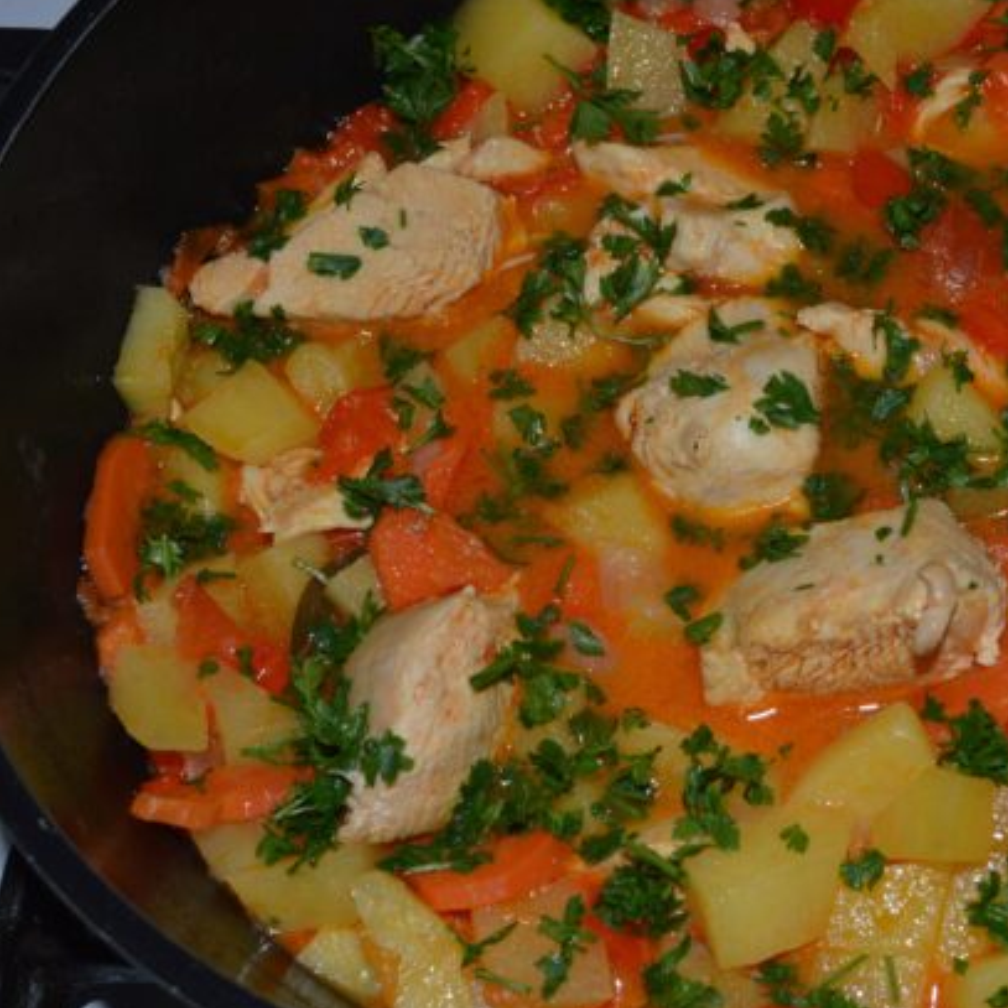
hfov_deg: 29.6
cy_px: 529
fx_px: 1878
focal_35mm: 57
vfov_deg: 30.0
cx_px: 745
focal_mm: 26
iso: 100
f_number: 8
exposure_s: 1/60
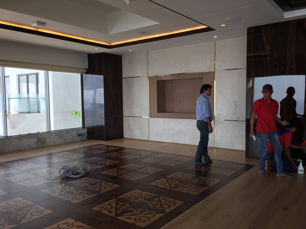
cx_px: 155
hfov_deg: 60.0
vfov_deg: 46.8
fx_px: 265
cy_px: 118
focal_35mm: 30
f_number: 2.2
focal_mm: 4.15
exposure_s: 1/120
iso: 32
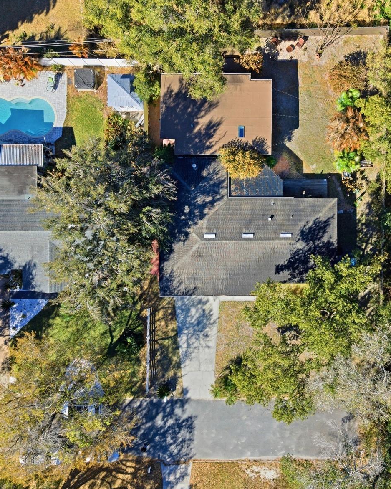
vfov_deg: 55.7
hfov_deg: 45.2
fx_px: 463
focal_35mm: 32
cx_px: 258
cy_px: 246
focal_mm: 8.7
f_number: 1.8
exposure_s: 1/25
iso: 200
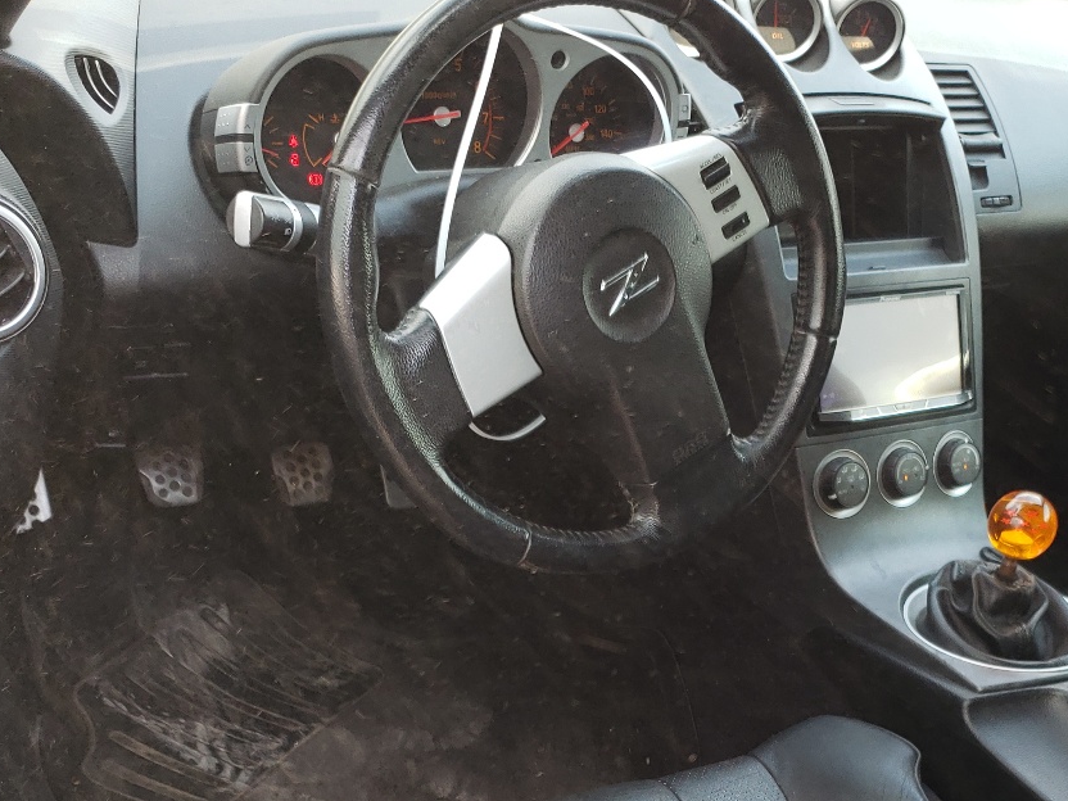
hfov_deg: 37.7
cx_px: 723
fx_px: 1543
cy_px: 719
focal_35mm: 50
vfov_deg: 28.0
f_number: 1.5
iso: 50
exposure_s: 1/152
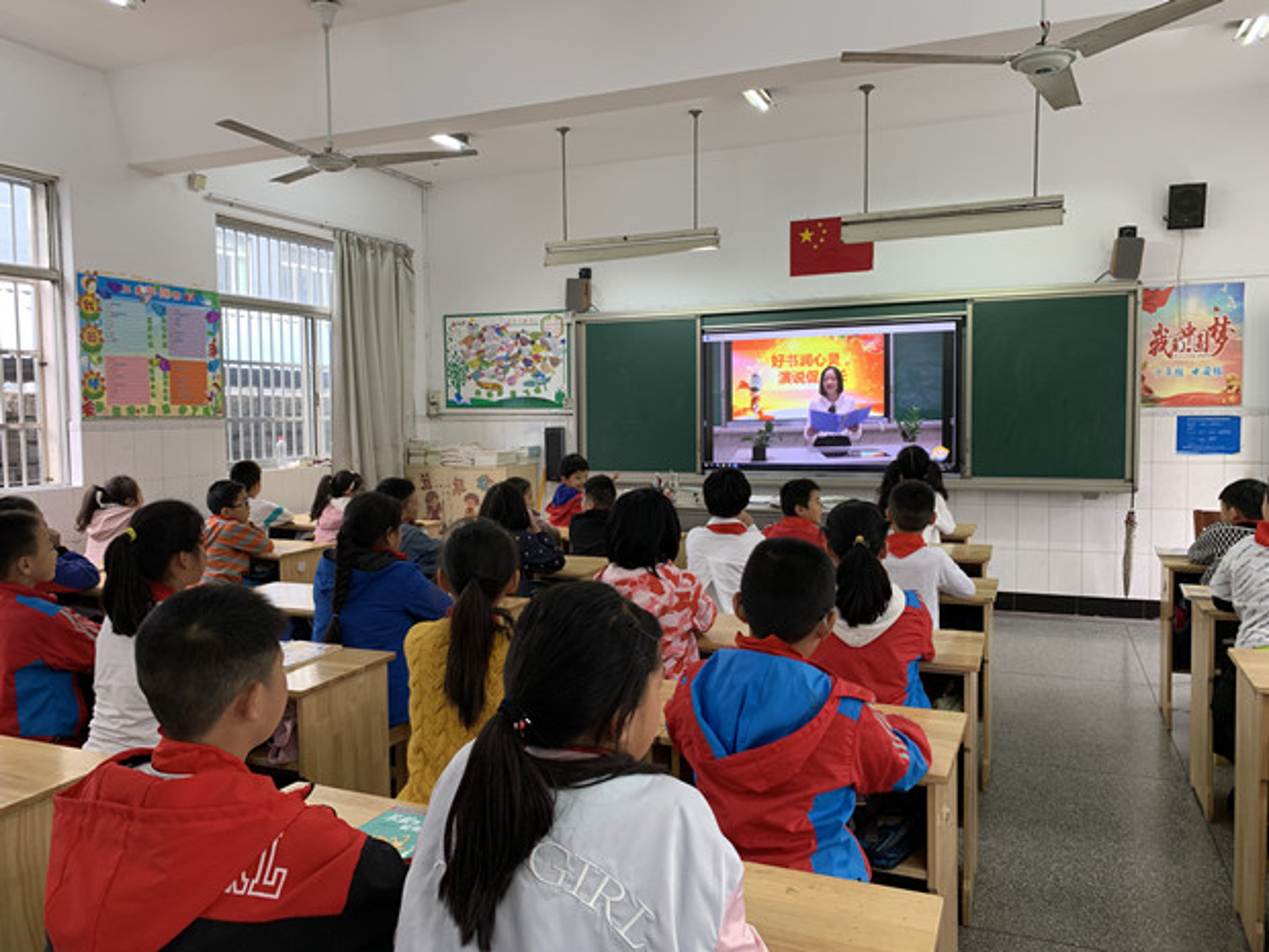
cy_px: 476
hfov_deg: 67.3
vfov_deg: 53.1
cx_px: 634
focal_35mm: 26
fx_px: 953
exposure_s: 1/45
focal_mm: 4.25
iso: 64
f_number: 1.8
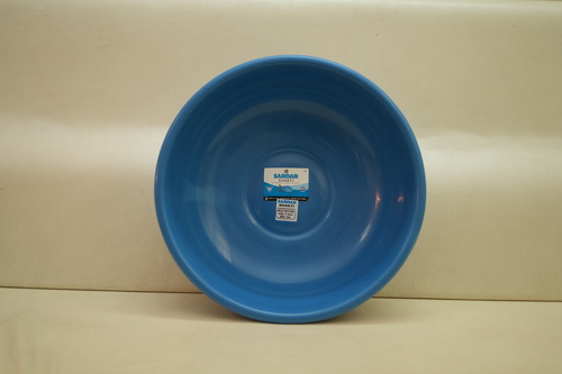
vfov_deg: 27.0
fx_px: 780
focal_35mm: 50
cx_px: 281
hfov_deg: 39.6
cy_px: 187
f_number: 1.8
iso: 500
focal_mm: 50
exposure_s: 1/160
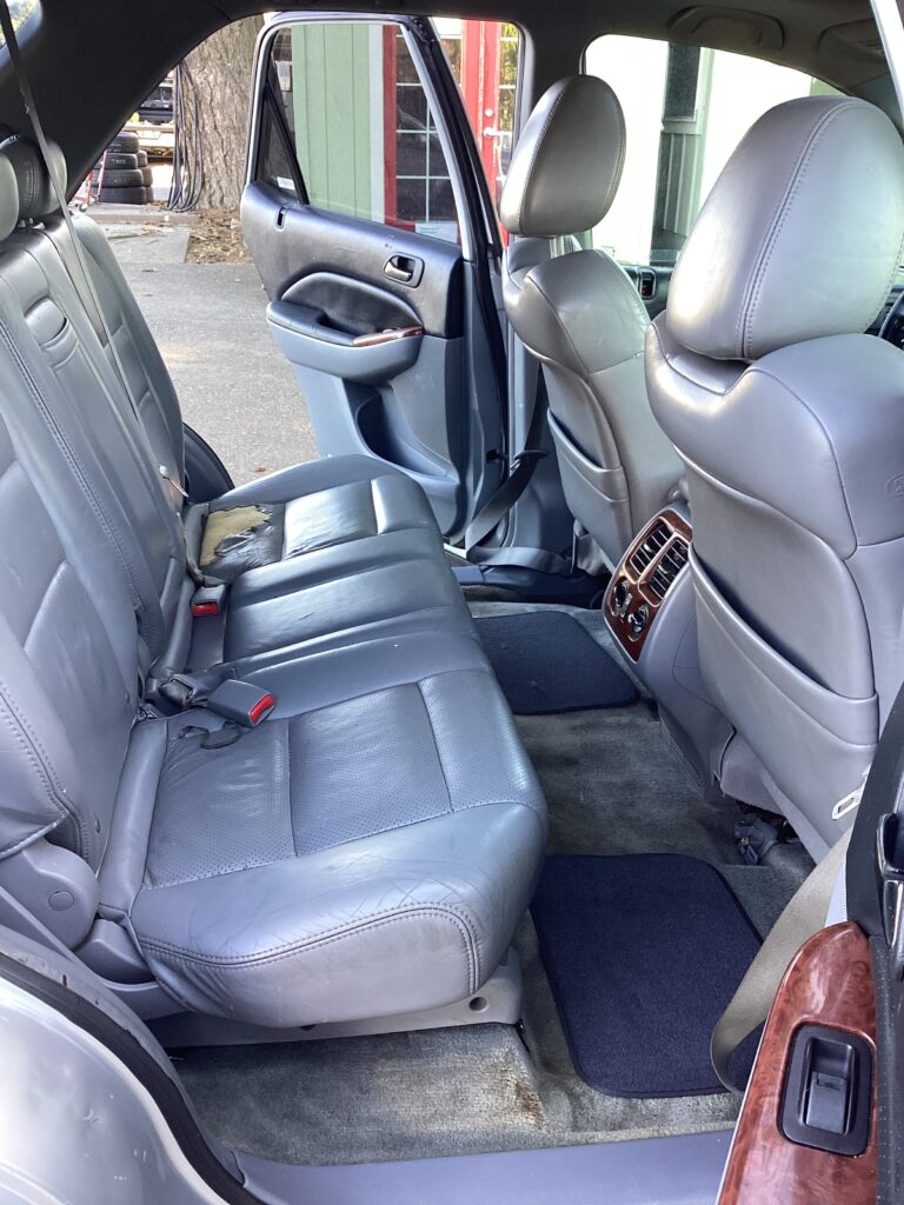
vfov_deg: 58.4
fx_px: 1079
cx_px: 452
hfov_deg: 45.4
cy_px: 602
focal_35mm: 31
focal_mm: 3.3
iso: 80
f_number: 2.4
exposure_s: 1/60
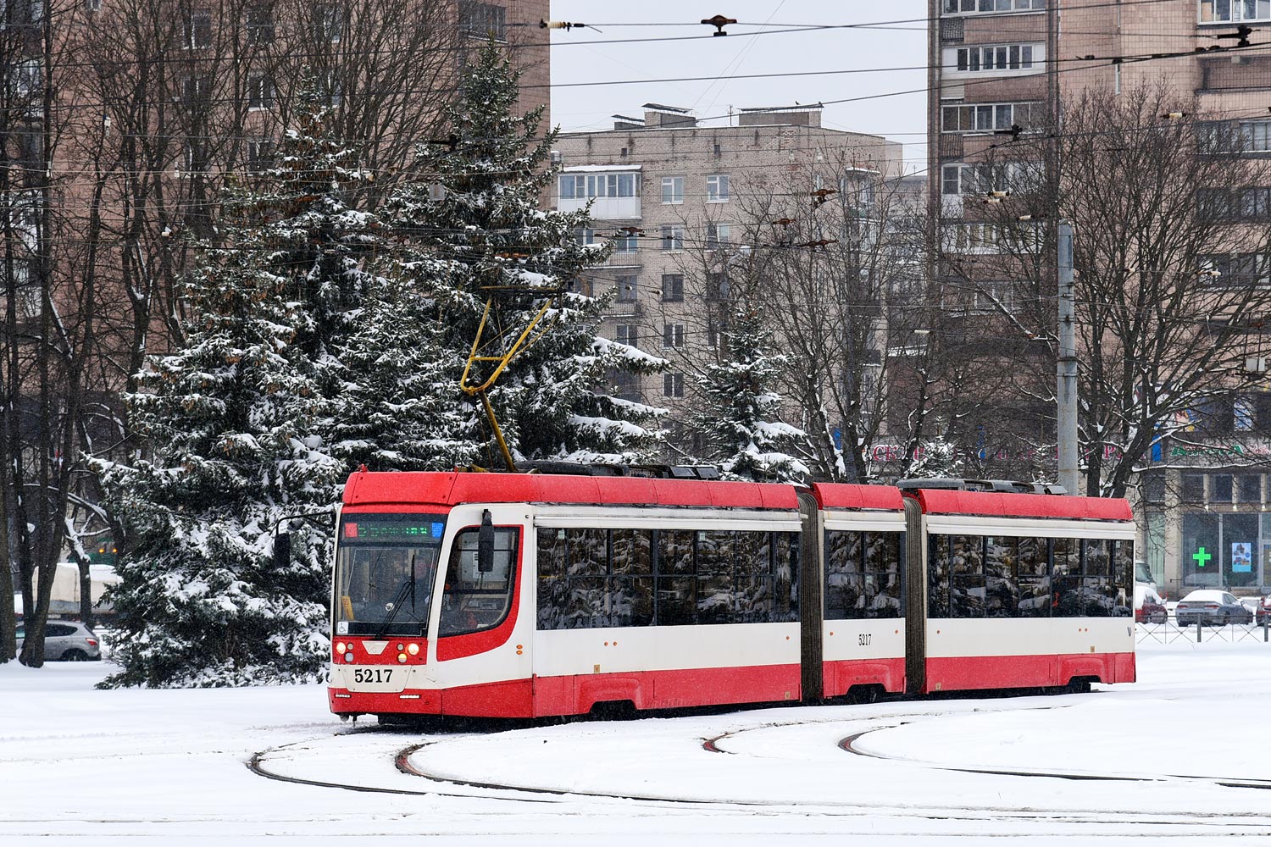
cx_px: 636
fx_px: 4236
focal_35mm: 120
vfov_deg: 11.4
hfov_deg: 17.1
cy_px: 424
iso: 200
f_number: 7.1
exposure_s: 1/500
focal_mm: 120
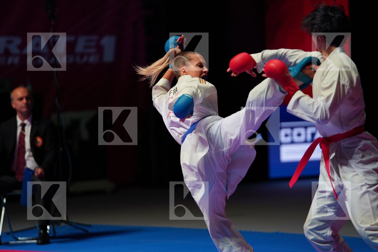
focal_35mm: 179
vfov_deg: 7.7
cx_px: 189
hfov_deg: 11.5
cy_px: 126
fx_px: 1879
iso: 1250
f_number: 2.8
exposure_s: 1/1000
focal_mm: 179
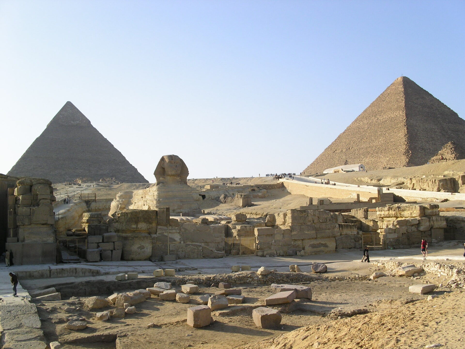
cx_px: 232
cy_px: 174
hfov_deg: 49.0
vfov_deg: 37.7
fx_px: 510
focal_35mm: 38
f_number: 5.6
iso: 100
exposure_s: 1/350
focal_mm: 7.8
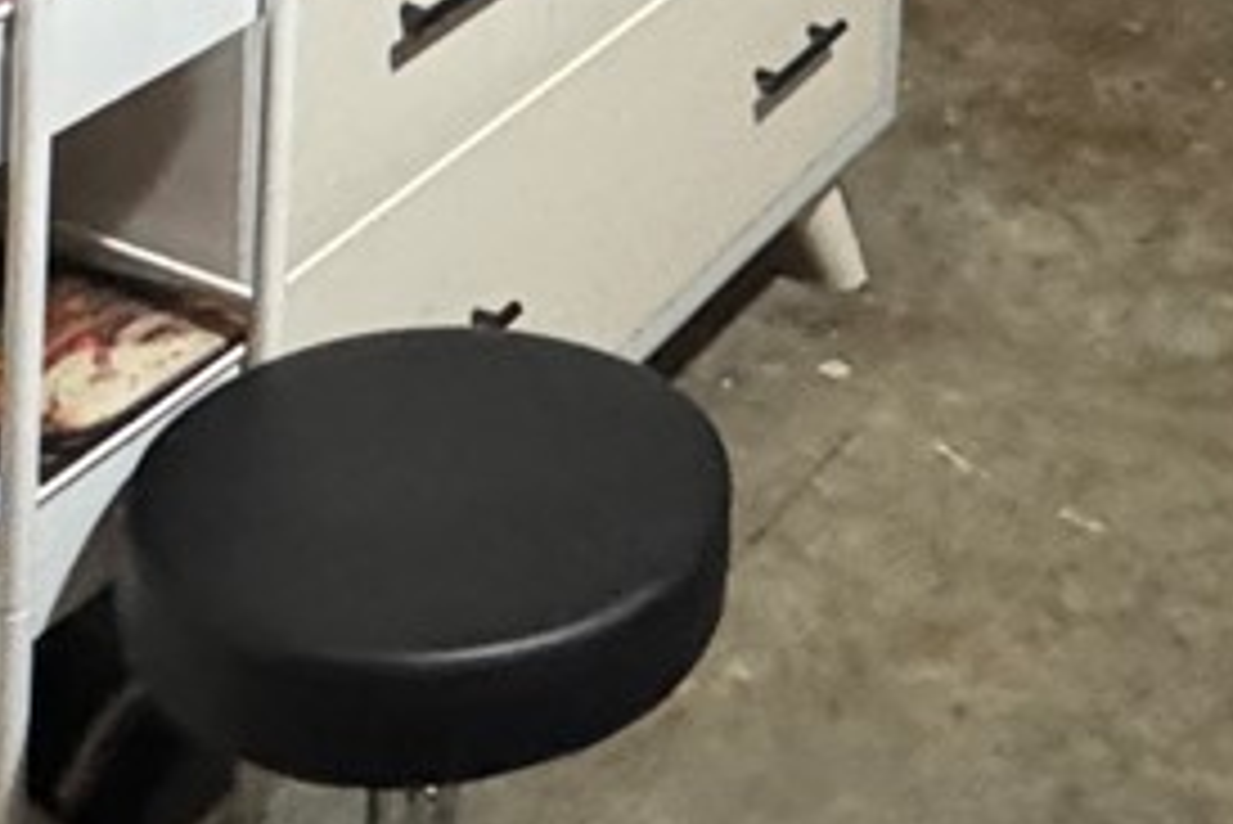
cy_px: -968
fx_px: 2913
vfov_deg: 13.2
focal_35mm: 85
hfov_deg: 23.6
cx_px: 981
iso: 1000
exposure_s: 1/40
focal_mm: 2.22
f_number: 2.2
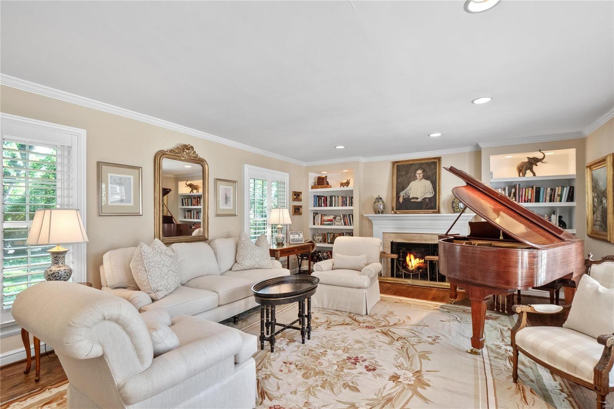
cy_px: 204
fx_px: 273
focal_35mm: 16
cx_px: 307
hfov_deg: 96.7
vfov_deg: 73.7
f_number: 8
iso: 400
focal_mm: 8
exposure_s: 1/8
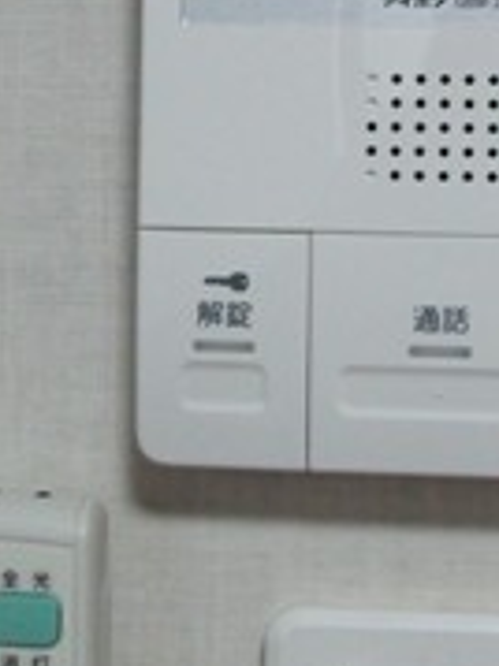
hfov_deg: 13.3
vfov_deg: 17.7
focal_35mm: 111
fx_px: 2136
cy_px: 246
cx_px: 145
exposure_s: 1/40
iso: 196
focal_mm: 5.7
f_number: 2.9
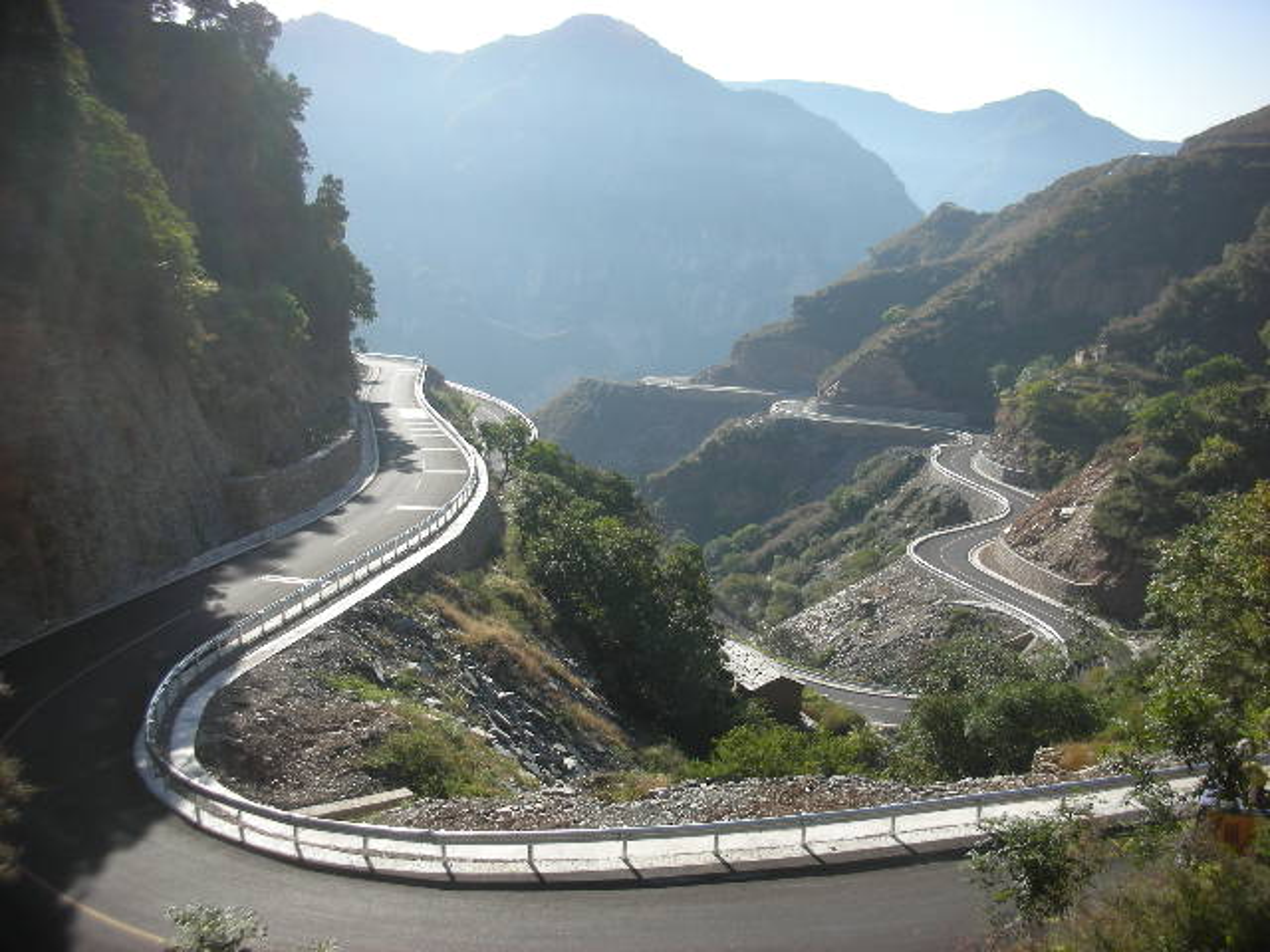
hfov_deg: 52.6
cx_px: 635
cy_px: 476
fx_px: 1284
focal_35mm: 35
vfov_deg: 40.7
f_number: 3
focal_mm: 5.8
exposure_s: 1/396
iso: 50
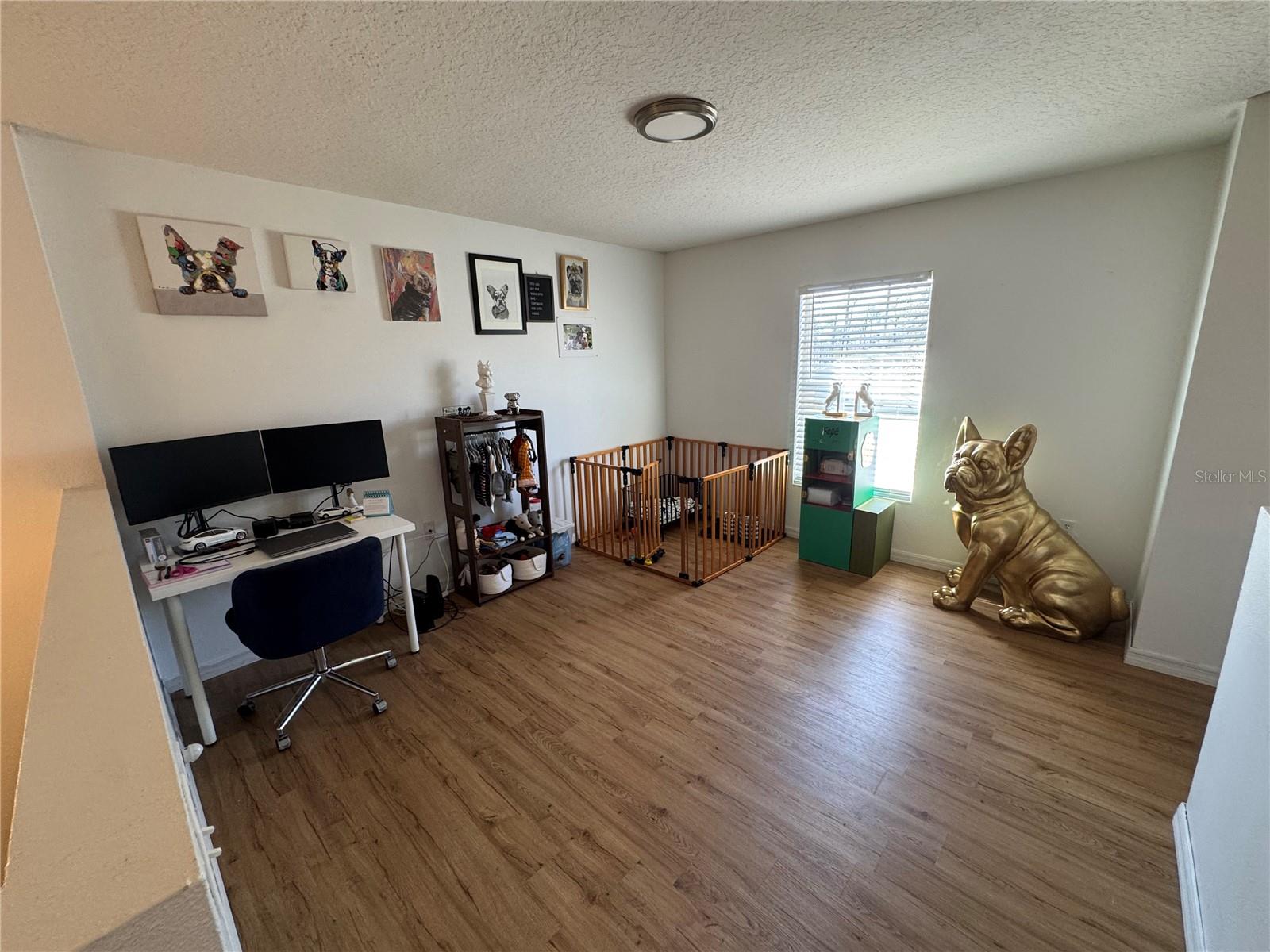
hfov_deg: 102.1
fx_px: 514
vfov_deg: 85.7
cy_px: 476
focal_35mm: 14
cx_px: 635
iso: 160
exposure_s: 1/120
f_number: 2.2
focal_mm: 2.22
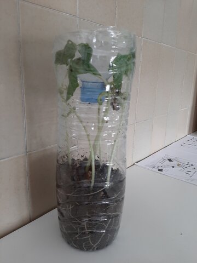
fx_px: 197
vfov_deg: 67.3
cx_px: 98
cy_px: 132
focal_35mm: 26
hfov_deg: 53.1
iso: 100
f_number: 1.7
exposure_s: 1/50
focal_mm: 3.93
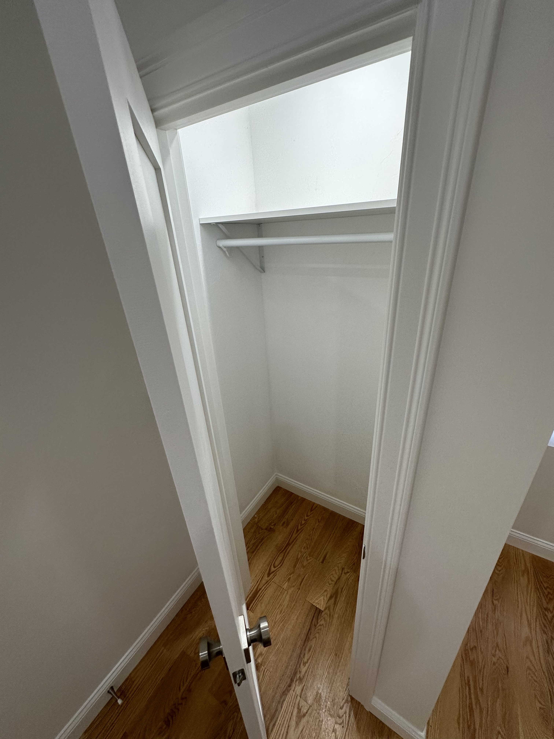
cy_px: 370
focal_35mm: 14
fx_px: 299
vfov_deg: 102.1
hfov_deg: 85.7
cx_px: 277
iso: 160
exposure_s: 1/120
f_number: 2.2
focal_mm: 2.22
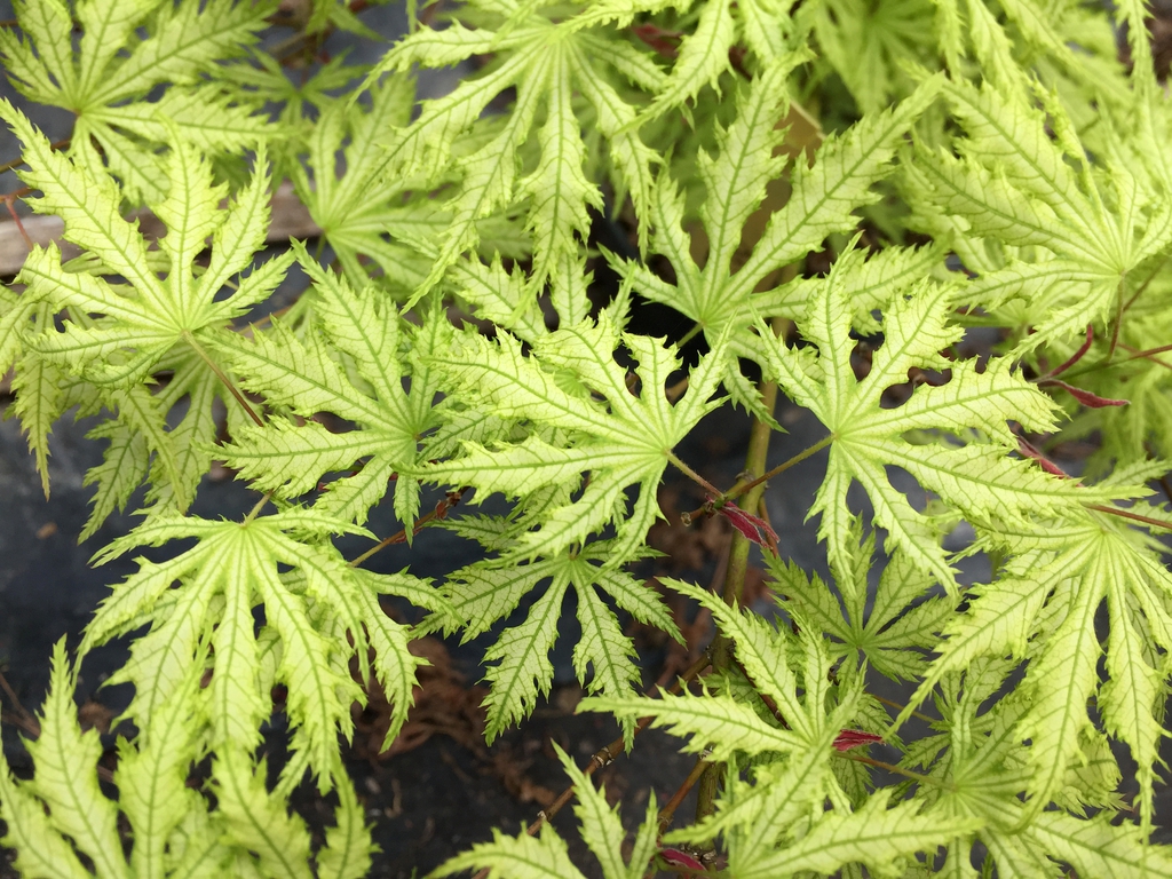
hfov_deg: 61.7
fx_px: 982
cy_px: 440
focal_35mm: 29
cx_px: 586
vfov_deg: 48.2
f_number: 2.2
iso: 32
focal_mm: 4.15
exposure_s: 1/573
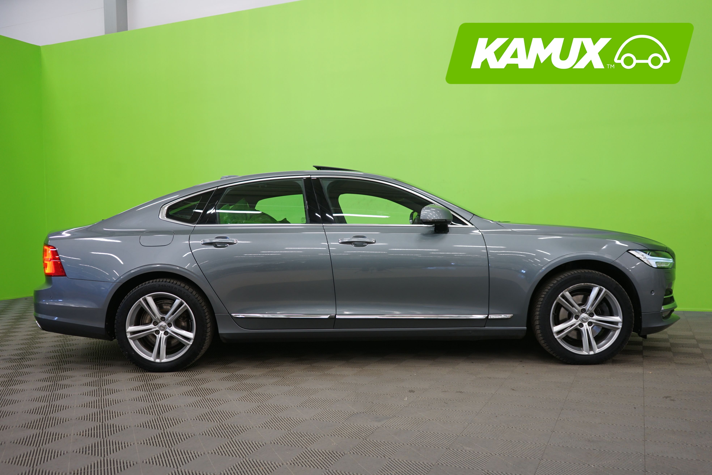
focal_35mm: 32
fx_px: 633
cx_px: 356
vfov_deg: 41.1
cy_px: 238
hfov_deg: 58.7
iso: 400
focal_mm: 32
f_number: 4
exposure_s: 1/13
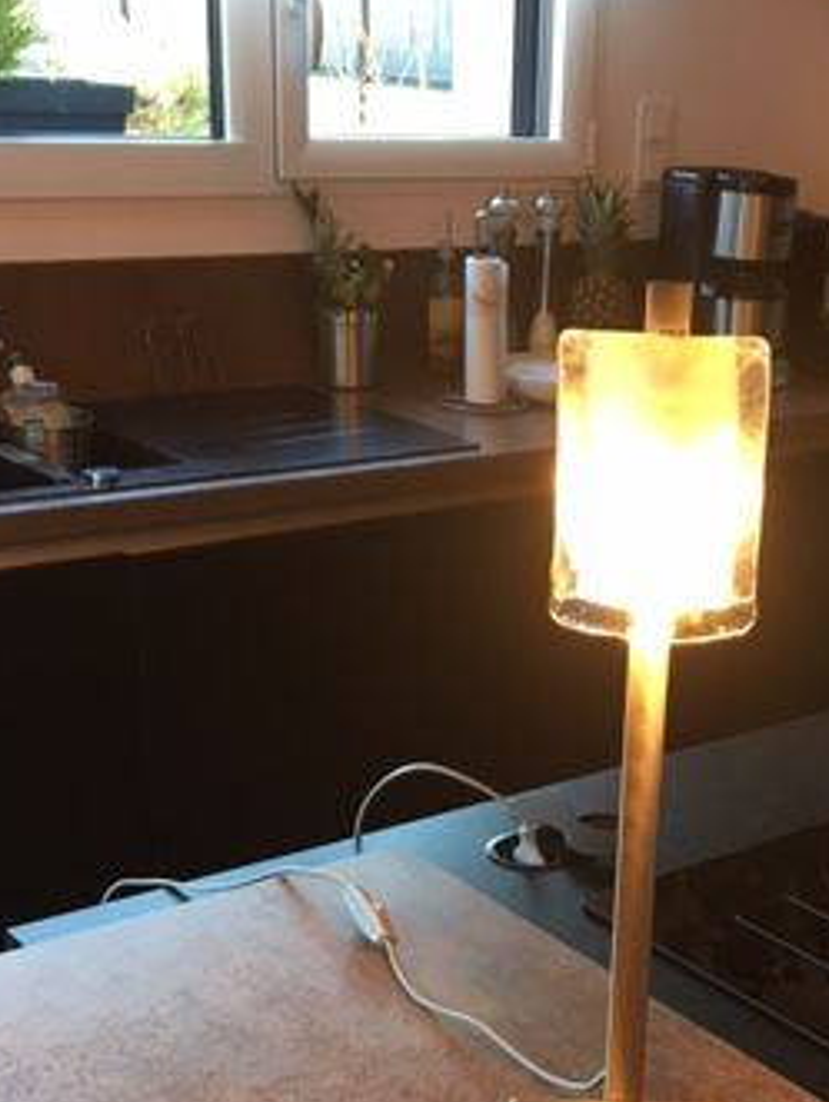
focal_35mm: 56
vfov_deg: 33.3
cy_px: 889
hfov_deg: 25.9
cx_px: 603
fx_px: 1785
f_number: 2.2
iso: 64
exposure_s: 1/33
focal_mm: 4.15
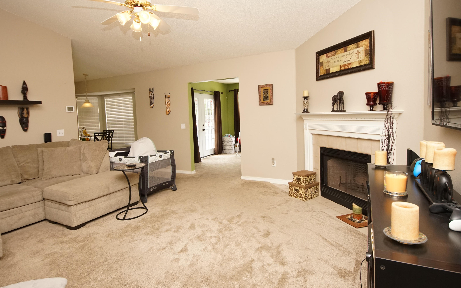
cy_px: 132
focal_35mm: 19
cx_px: 228
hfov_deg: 88.0
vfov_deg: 62.1
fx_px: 239
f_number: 4.5
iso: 1600
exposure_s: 1/160
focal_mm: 12
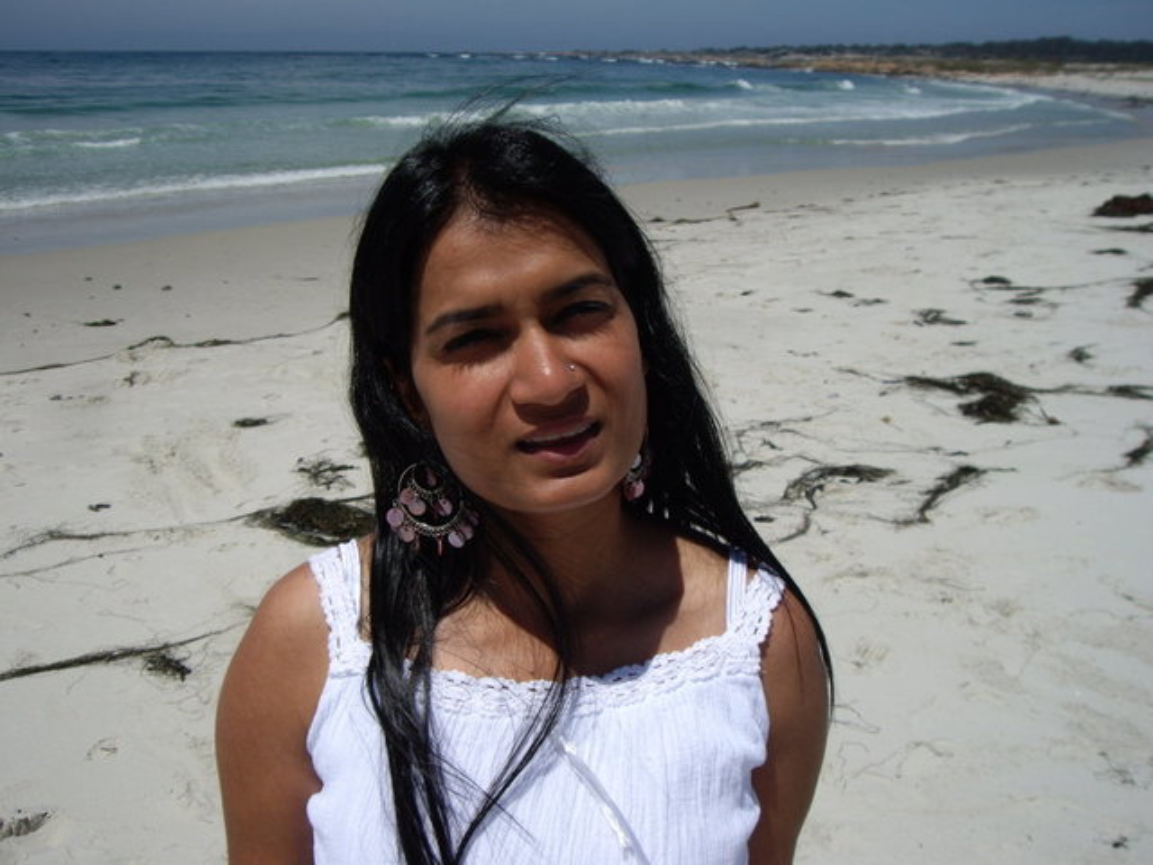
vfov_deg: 37.7
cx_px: 576
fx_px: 1266
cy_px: 432
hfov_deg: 49.0
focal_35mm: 38
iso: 50
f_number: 4.3
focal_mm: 6.2
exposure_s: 1/1000
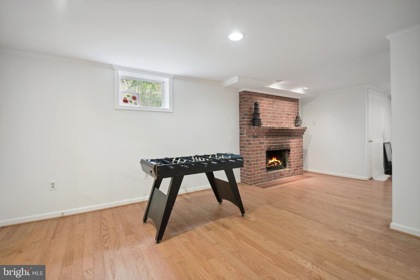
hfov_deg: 96.7
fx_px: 187
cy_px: 140
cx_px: 210
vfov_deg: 73.7
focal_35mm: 16
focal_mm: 16
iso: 400
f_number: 8
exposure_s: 1/6
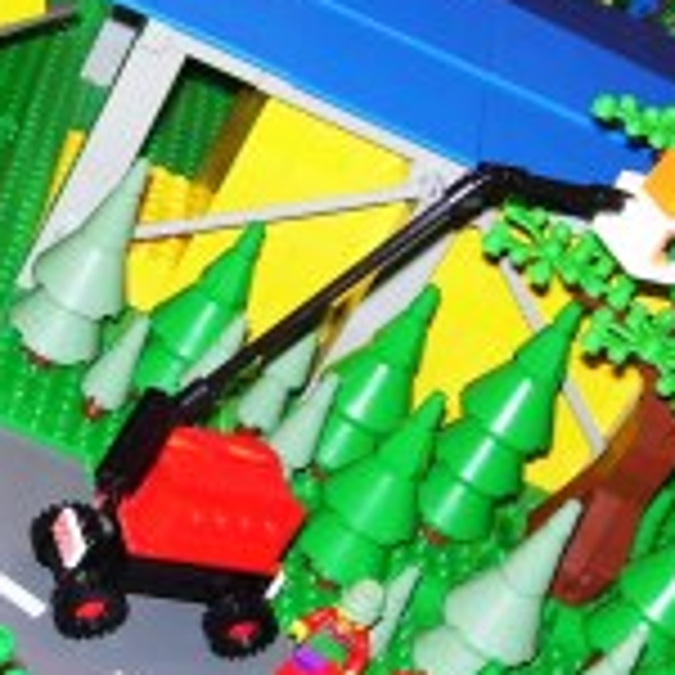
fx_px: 2096
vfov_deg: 18.2
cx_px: 122
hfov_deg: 18.1
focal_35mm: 95
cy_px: 230
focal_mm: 6
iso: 80
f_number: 2.7
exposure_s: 1/60
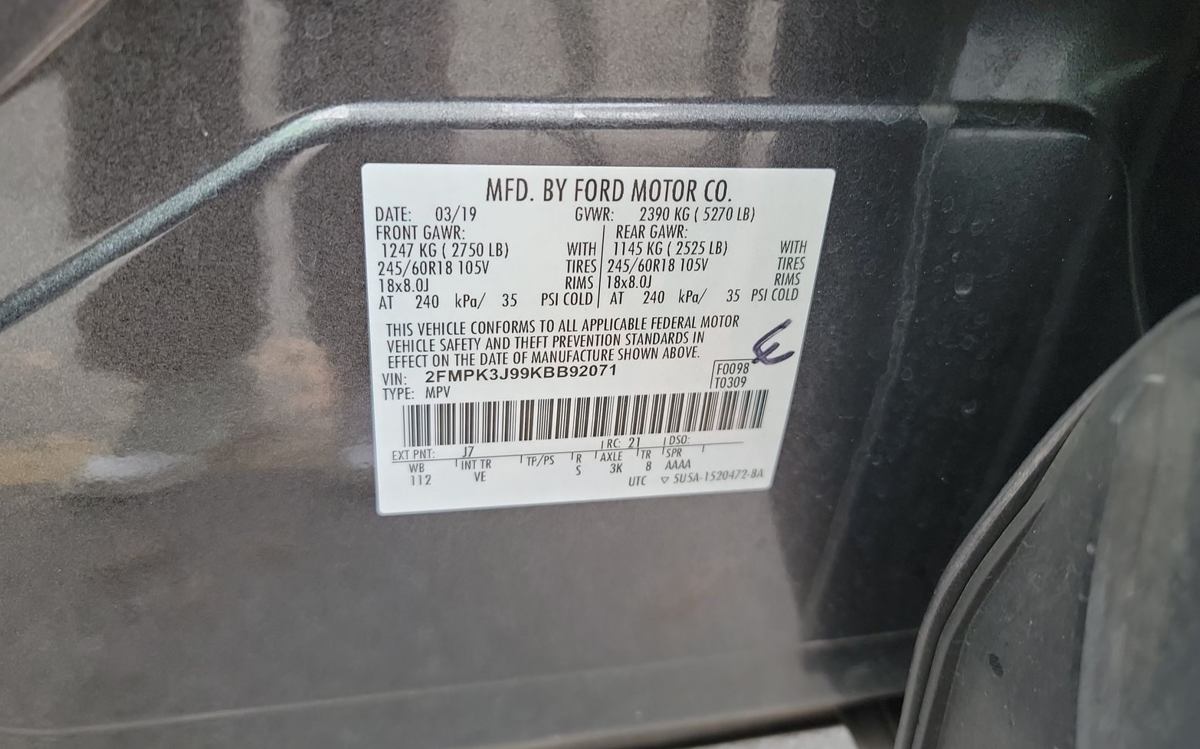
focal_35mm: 26
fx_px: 850
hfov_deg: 70.4
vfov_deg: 47.6
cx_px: 597
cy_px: 365
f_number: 1.8
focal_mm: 6.7
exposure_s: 1/59
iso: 114
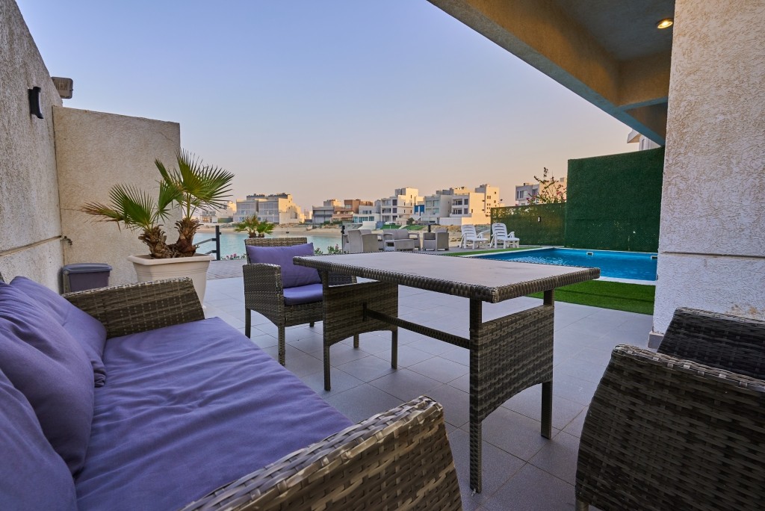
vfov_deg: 70.5
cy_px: 256
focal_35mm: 17
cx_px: 382
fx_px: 361
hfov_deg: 93.2
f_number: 8
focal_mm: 17
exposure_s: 1/100
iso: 125
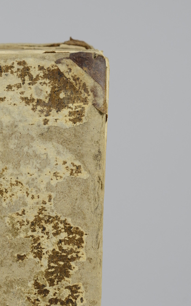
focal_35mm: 139
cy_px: 237
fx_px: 1158
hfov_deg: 9.3
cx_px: -32
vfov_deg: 15.0
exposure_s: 1/15
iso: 400
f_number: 8
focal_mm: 60
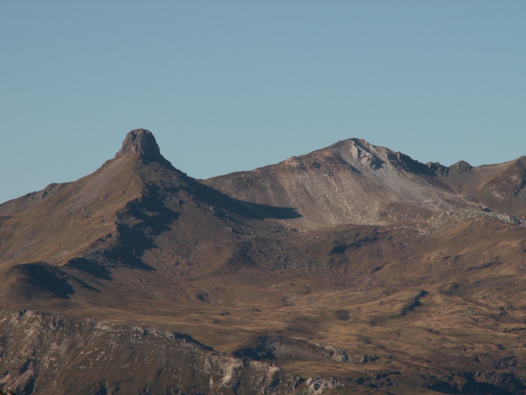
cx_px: 263
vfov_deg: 5.9
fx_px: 3860
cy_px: 198
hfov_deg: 7.8
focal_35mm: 254
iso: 50
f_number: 7.1
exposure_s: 1/250
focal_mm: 41.68
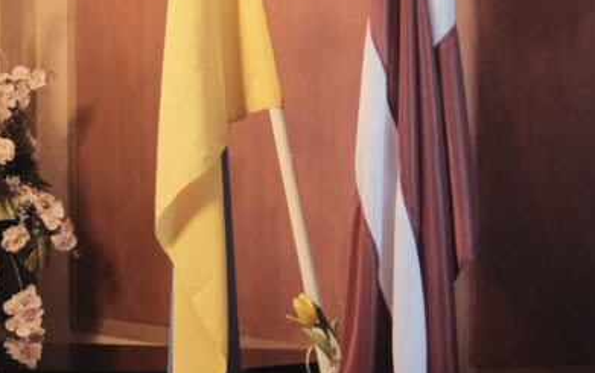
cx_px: -128
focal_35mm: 120
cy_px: 252
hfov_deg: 16.6
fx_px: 1947
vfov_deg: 10.9
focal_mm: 30
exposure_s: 1/200
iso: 2500
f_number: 1.4
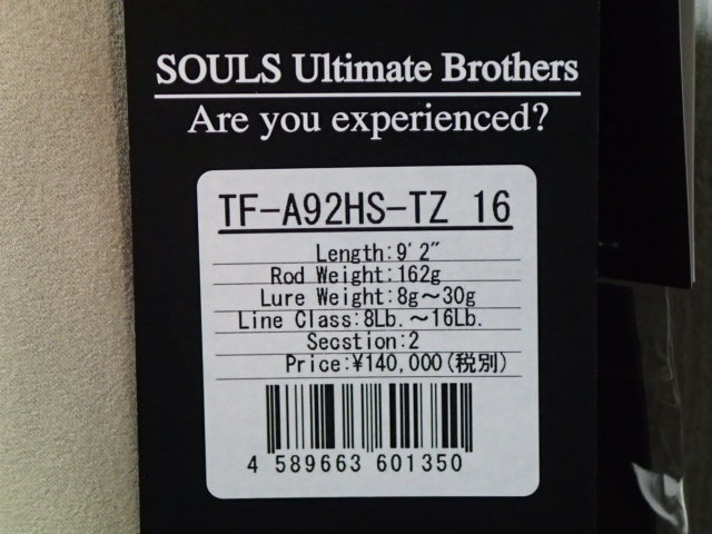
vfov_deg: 16.2
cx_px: 356
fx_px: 1872
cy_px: 267
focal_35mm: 91
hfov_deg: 21.5
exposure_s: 1/25
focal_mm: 16.48
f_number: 4.7
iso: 1250
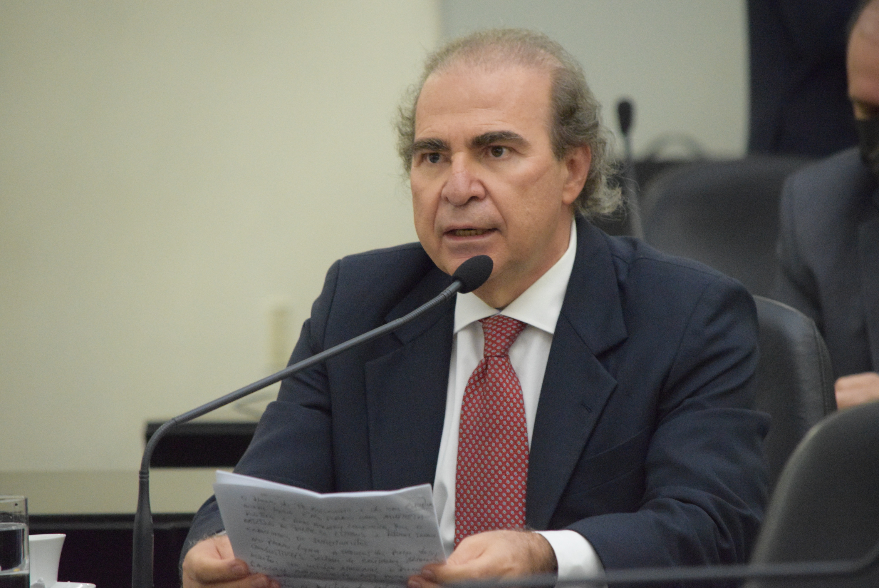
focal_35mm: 315
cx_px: 440
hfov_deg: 6.5
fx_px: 7697
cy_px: 294
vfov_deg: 4.4
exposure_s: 1/160
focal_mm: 210
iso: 6400
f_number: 5.3
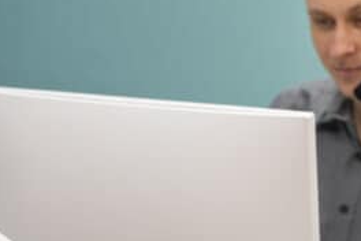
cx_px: -267
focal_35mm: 194
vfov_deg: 7.1
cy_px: 218
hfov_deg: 10.1
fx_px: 1945
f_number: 3.2
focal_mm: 50
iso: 800
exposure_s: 1/250
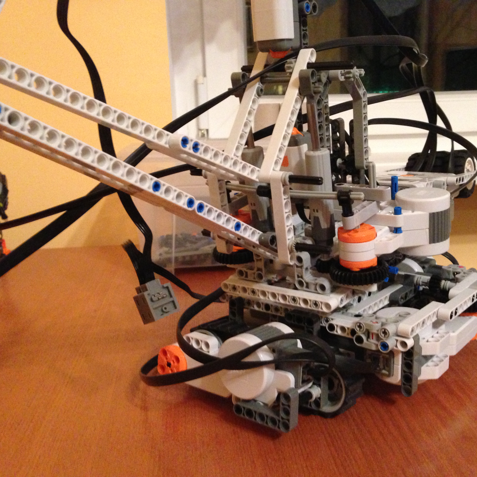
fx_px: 608
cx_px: 280
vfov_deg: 42.8
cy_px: 239
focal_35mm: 39
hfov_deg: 42.7
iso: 640
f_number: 2.4
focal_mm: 4.13
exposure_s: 1/15
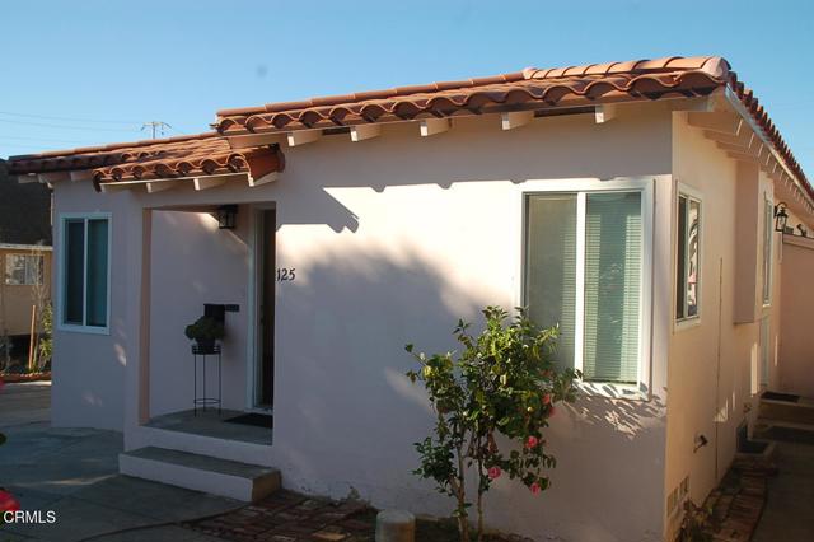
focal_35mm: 33
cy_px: 271
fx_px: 746
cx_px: 407
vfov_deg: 39.9
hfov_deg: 57.2
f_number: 9
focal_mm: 22
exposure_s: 1/320
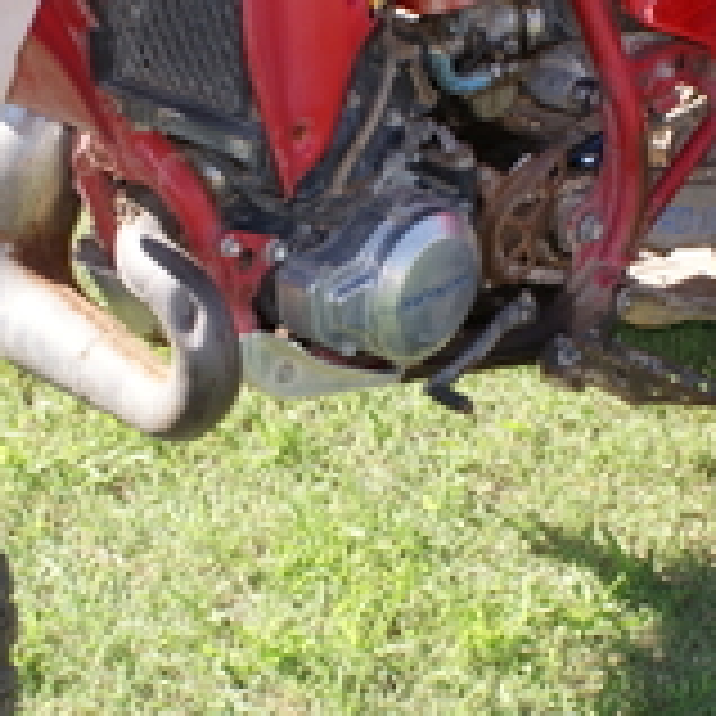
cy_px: 216
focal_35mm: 113
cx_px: 369
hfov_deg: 15.4
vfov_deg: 15.4
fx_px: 2644
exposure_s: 1/80
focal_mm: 22
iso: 100
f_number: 8
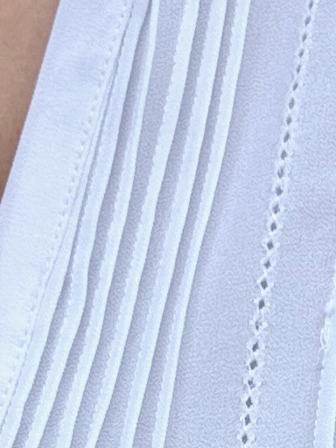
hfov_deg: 7.9
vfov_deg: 9.5
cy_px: 1007
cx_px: 162
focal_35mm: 189
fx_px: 2446
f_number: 1.78
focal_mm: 6.86
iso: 80
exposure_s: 1/756
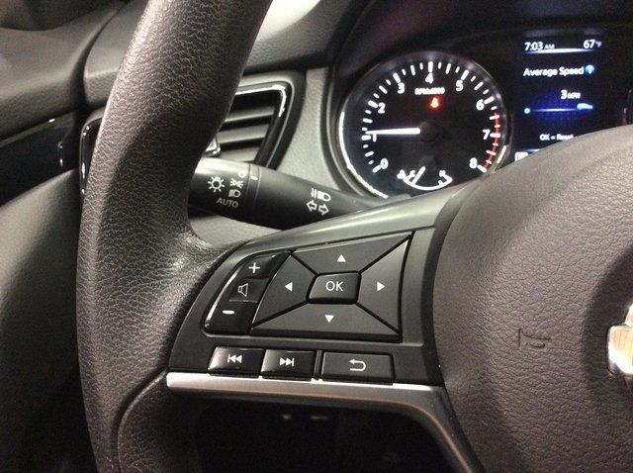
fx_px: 584
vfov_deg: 44.1
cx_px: 316
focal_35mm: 32
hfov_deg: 56.9
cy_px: 236
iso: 250
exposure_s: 1/20
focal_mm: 3.3
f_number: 2.4
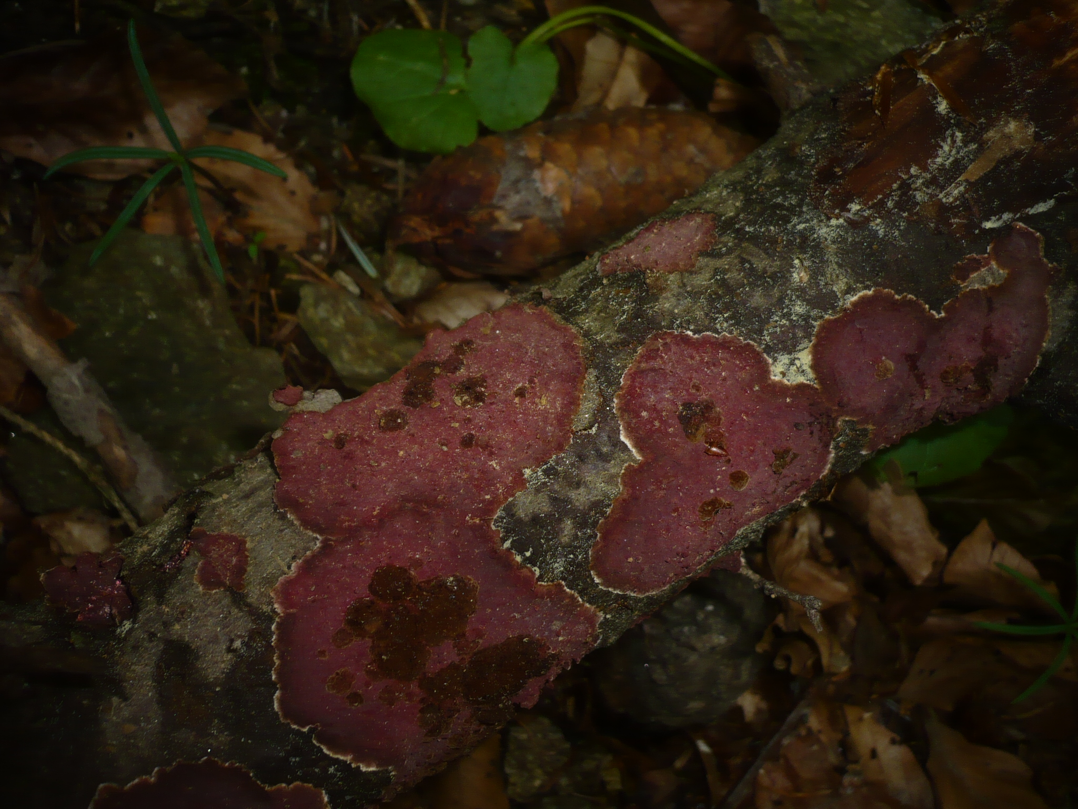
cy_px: 404
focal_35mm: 35
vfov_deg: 40.7
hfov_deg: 52.6
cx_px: 539
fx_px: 1090
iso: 100
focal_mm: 5.8
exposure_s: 1/30
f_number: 2.8
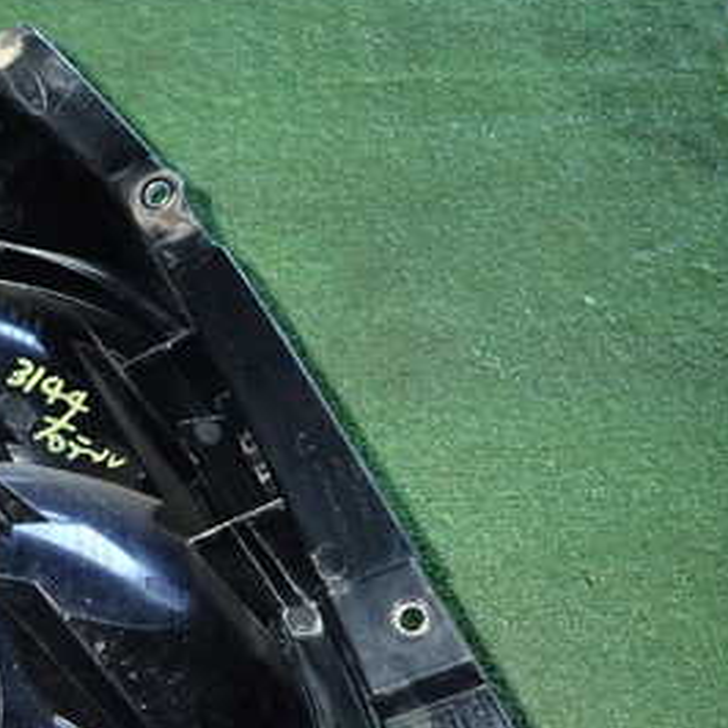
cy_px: 536
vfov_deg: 33.4
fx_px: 1190
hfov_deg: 31.5
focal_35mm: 50
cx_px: 3
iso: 500
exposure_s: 1/30
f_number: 5.6
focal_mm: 4.5
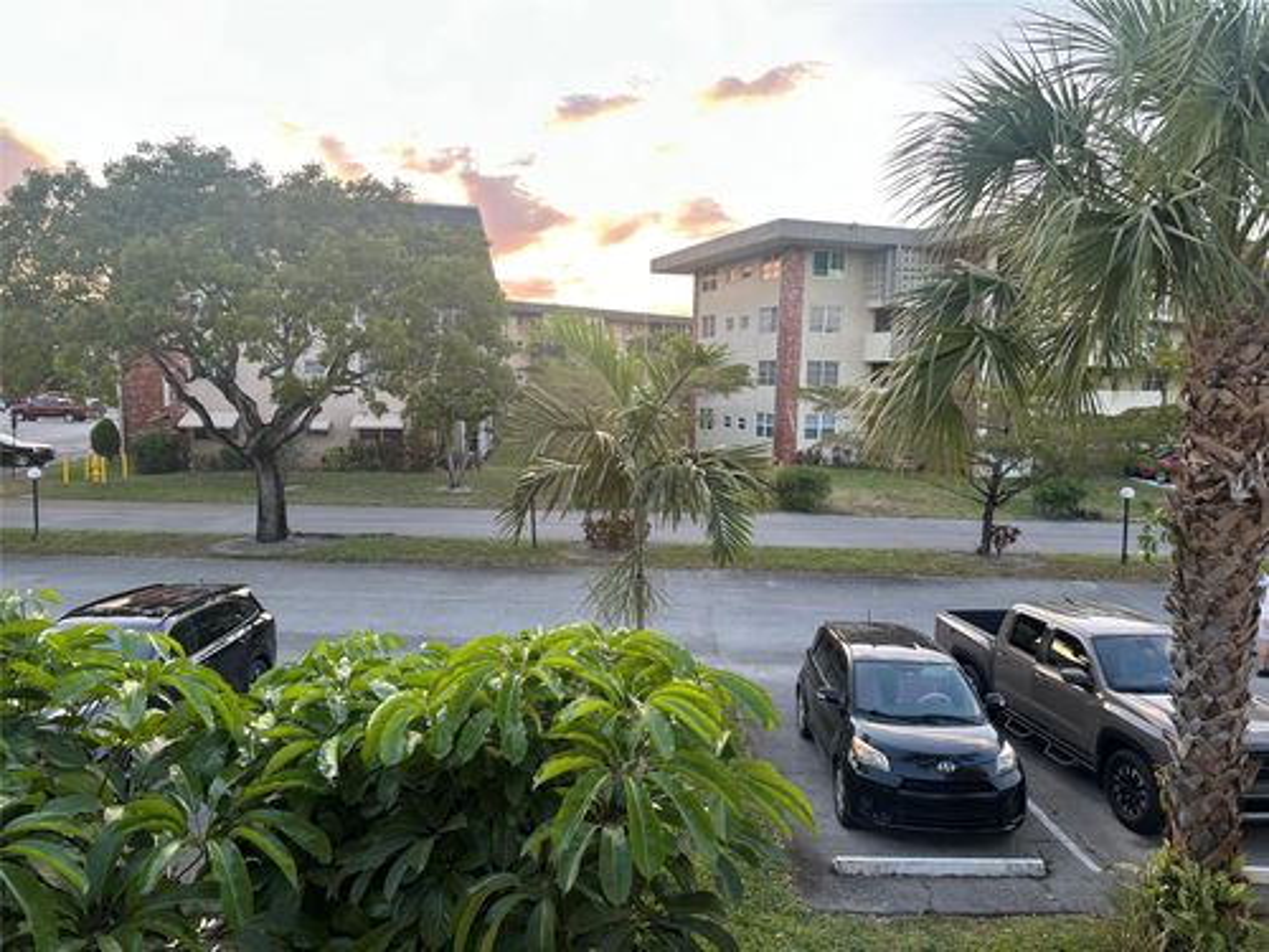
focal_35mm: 24
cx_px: 634
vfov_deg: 56.8
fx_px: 880
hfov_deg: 71.6
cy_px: 476
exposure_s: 1/121
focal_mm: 6.86
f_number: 1.78
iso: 64
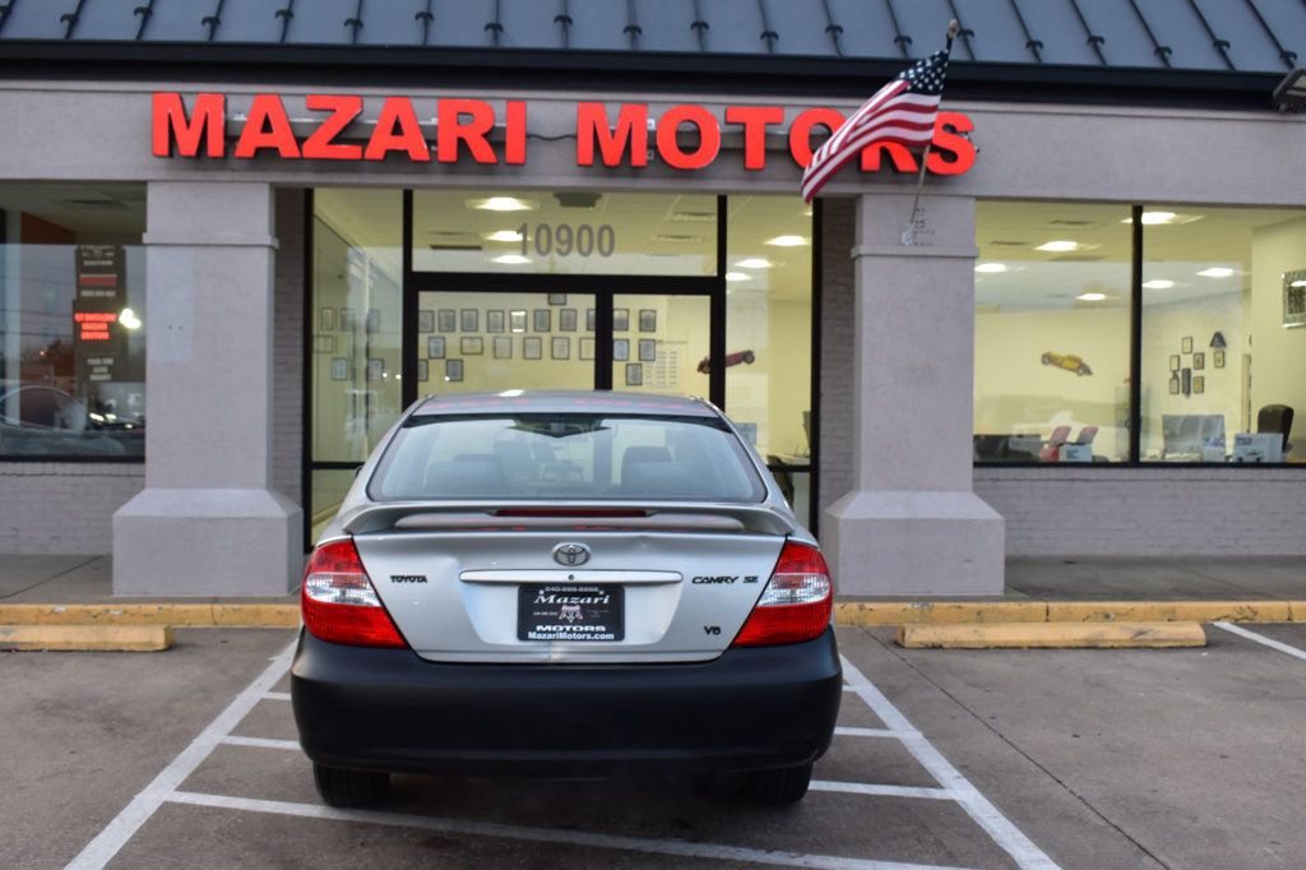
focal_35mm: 39
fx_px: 1414
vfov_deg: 34.2
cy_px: 435
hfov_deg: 49.6
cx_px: 653
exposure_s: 1/30
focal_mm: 26
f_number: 7.1
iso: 400
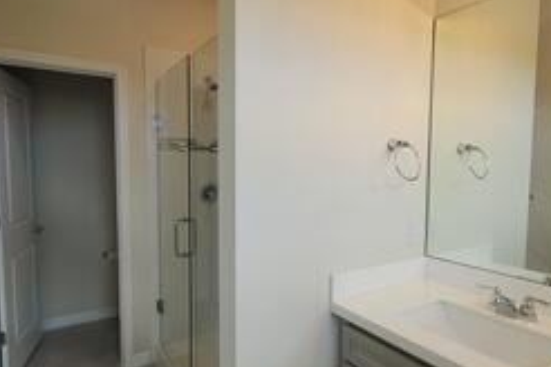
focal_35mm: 22
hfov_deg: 78.6
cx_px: 278
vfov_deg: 57.2
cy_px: 190
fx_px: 337
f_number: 2.2
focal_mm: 1.74
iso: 50
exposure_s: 1/120
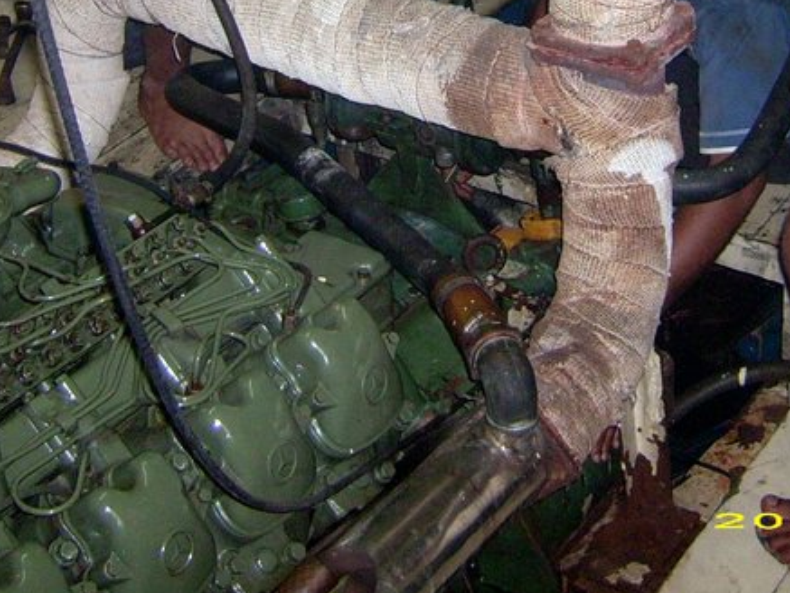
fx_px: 1872
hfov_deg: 23.8
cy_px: -72
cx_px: 483
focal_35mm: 82
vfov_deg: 17.4
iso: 100
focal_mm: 5.95
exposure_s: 1/60
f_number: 2.8
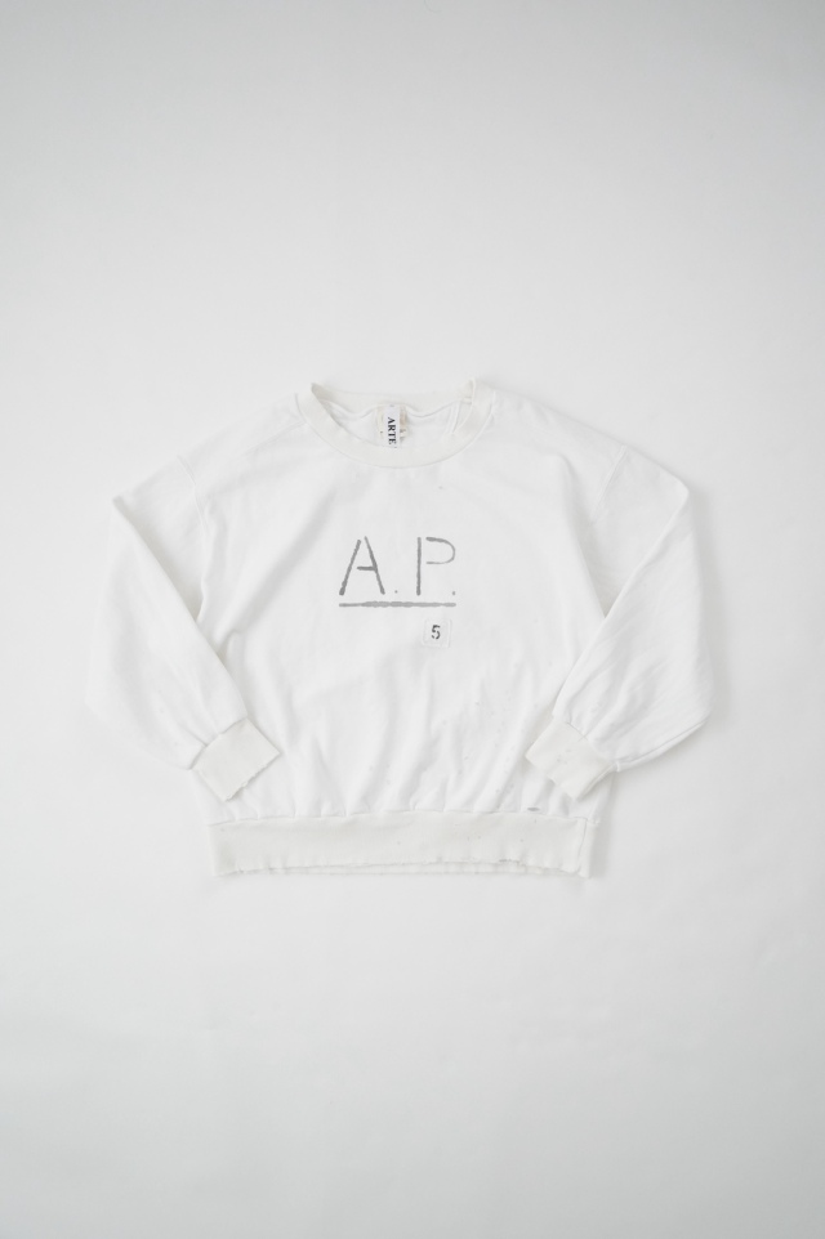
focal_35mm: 28
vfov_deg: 65.5
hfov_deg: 46.3
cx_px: 412
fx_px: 964
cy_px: 620
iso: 5000
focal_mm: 28
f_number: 11
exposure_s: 1/40
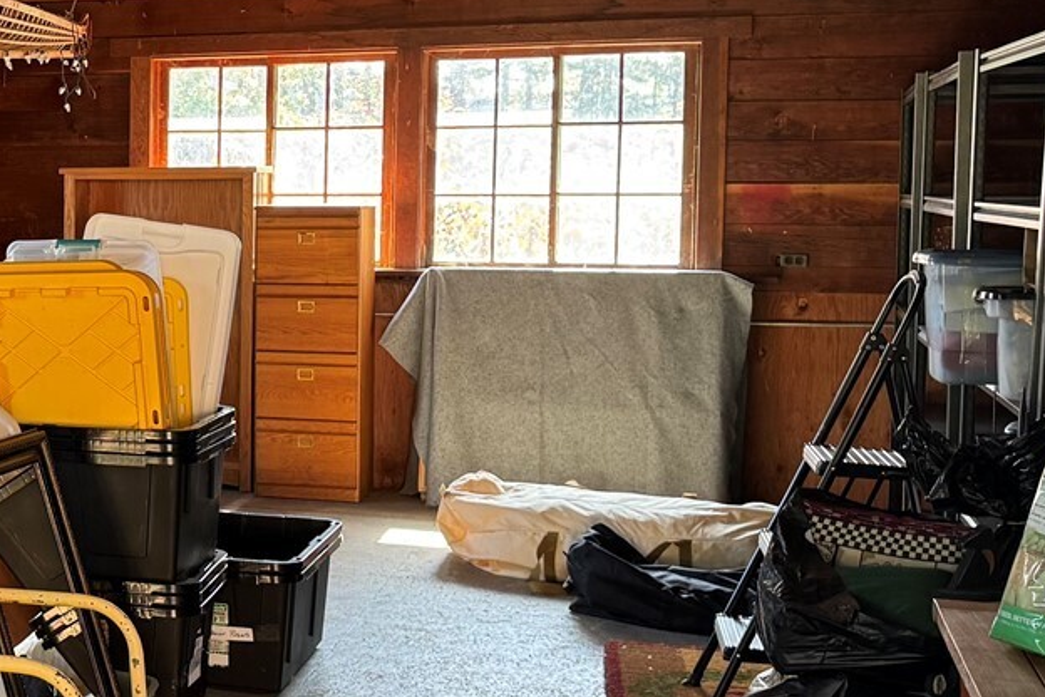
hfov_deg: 28.6
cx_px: -94
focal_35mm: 64
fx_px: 1858
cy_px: 297
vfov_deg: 21.2
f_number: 1.78
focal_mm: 6.76
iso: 200
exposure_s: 1/121
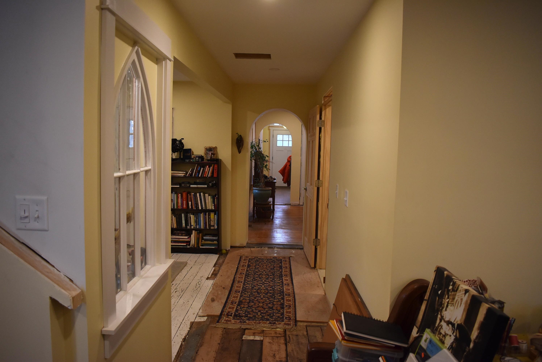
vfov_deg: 48.0
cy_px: 181
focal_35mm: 27
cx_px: 271
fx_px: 407
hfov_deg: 67.3
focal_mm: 18
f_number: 3.5
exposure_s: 1/200
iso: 800
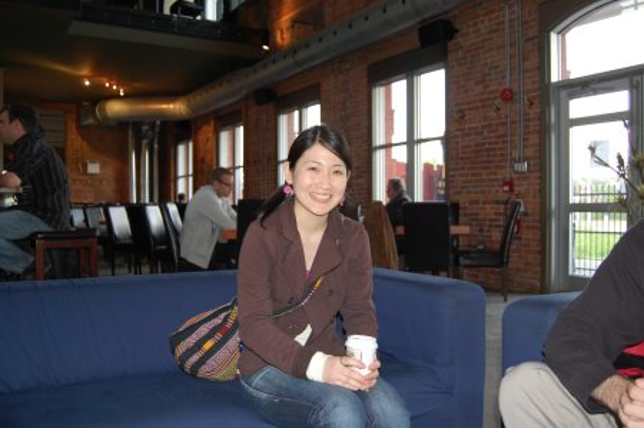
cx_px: 322
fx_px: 590
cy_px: 214
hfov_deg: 57.3
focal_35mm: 33
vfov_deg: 39.9
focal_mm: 22
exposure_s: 1/60
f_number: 3.8
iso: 400
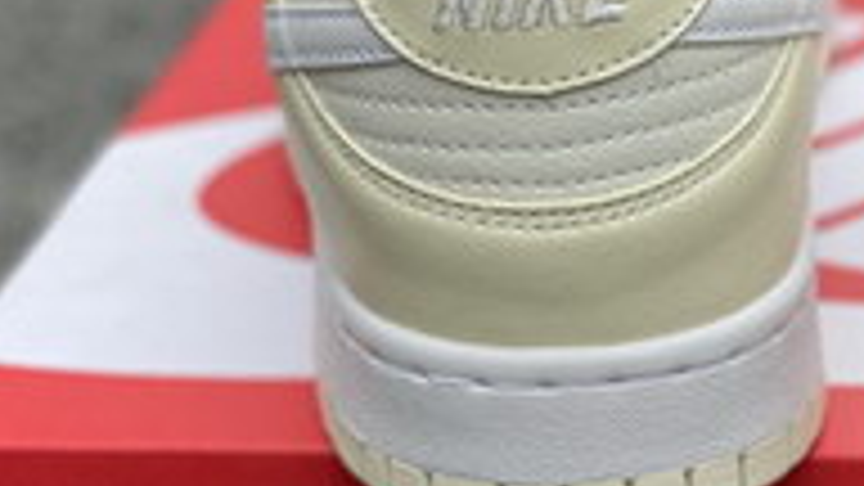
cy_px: 344
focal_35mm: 182
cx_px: 904
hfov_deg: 11.7
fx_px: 4170
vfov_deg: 6.7
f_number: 2.2
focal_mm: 7.5
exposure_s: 1/156
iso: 25
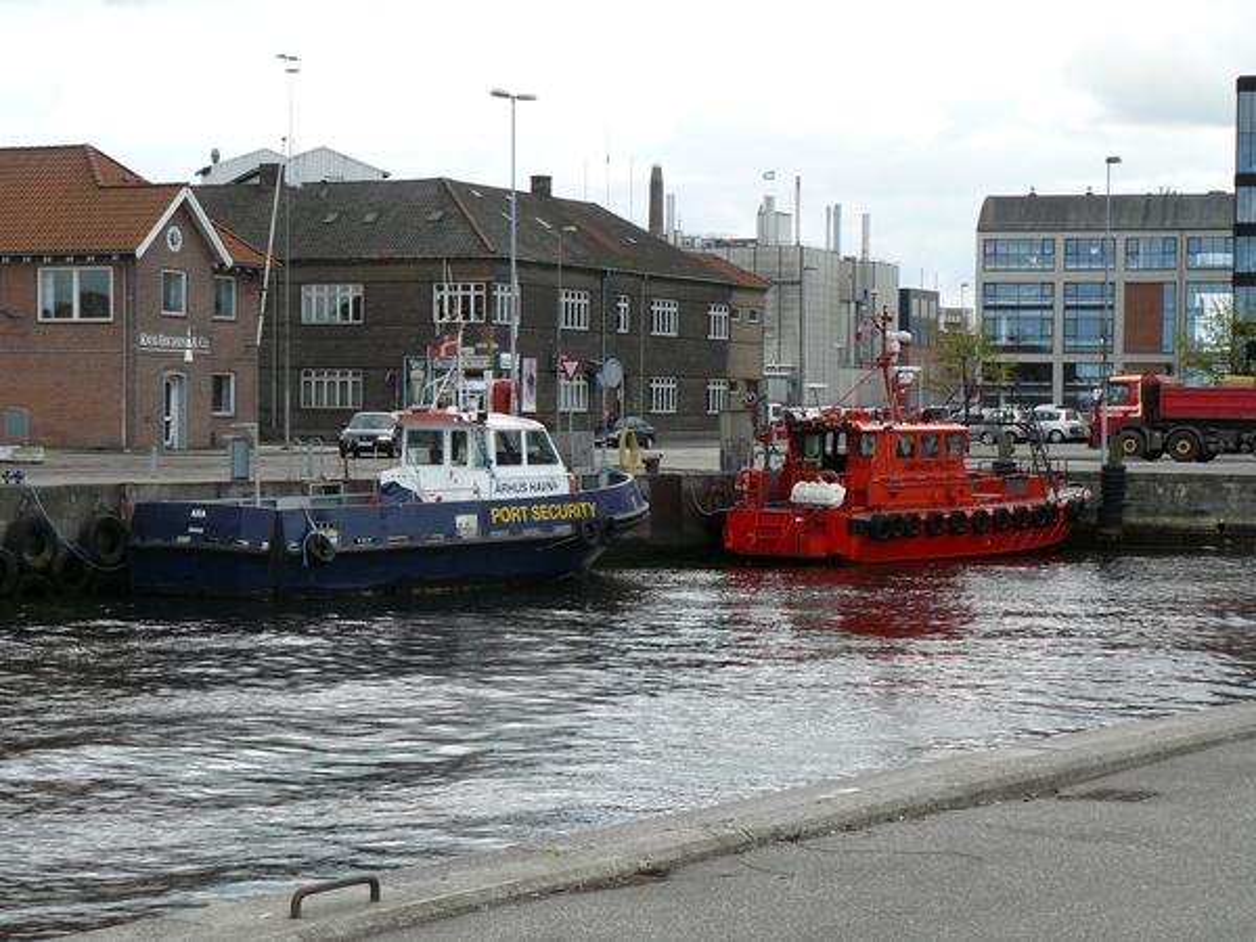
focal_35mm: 77
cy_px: 471
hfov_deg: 25.3
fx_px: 2794
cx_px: 628
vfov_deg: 19.1
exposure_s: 1/250
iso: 100
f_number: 5
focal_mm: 12.9
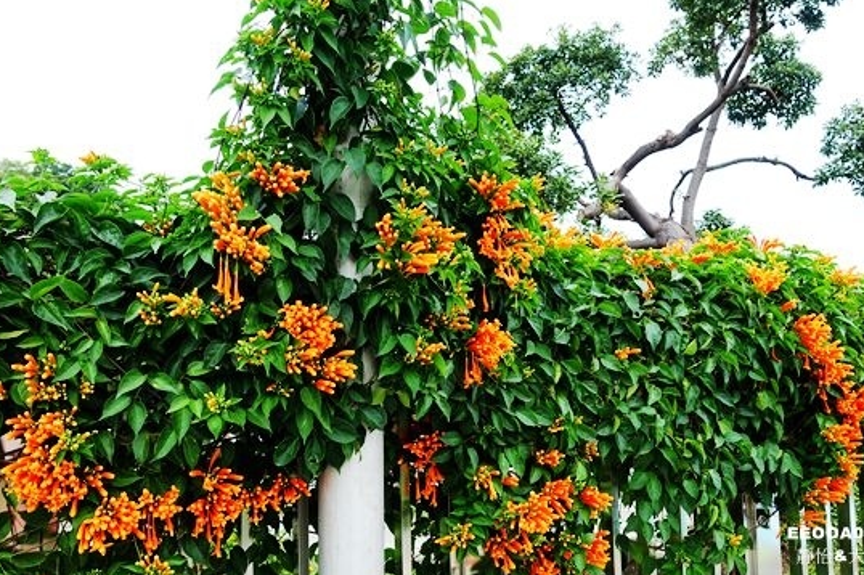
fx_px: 696
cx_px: 424
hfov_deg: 63.7
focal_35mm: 29
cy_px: 338
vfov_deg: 44.7
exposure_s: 1/80
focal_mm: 8.8
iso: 125
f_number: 4
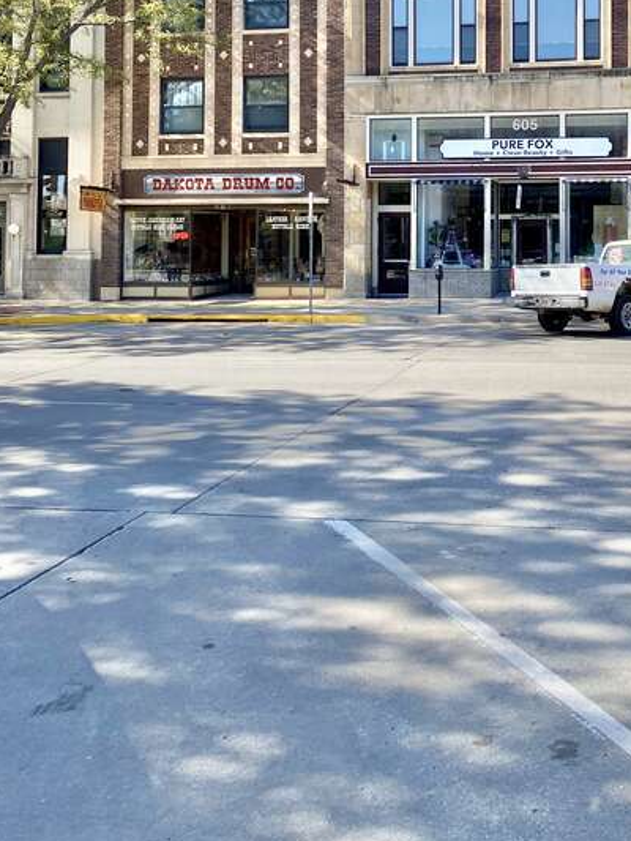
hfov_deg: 36.1
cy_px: 218
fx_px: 948
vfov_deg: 46.3
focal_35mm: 39
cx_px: 467
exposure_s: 1/1093
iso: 32
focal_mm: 4.25
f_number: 1.8
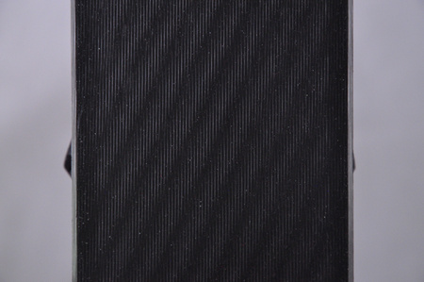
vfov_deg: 8.7
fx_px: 1853
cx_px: 212
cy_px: 141
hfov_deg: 13.1
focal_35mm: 158
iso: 3200
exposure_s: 1/125
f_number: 9.5
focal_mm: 105
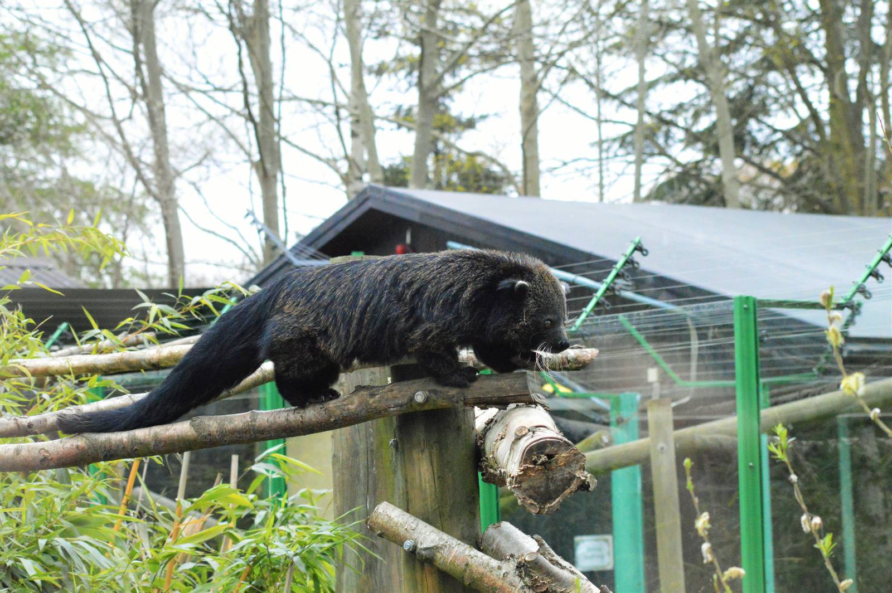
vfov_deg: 13.0
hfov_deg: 19.5
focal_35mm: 105
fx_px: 2599
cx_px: 446
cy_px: 296
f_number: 8
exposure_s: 1/3200
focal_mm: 70
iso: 6400
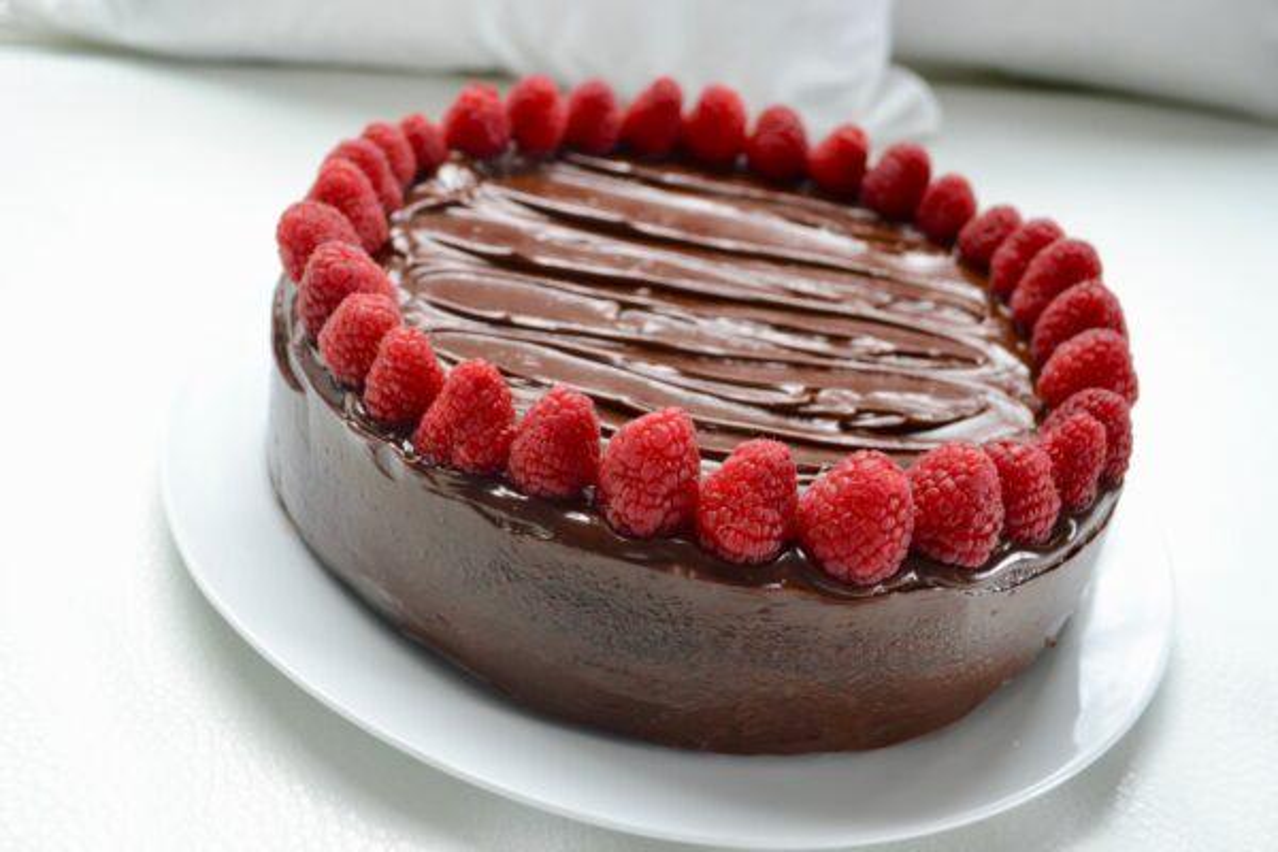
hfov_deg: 49.6
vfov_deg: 34.2
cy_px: 426
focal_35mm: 39
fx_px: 1384
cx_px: 639
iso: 400
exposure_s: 1/80
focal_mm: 26
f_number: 4.5
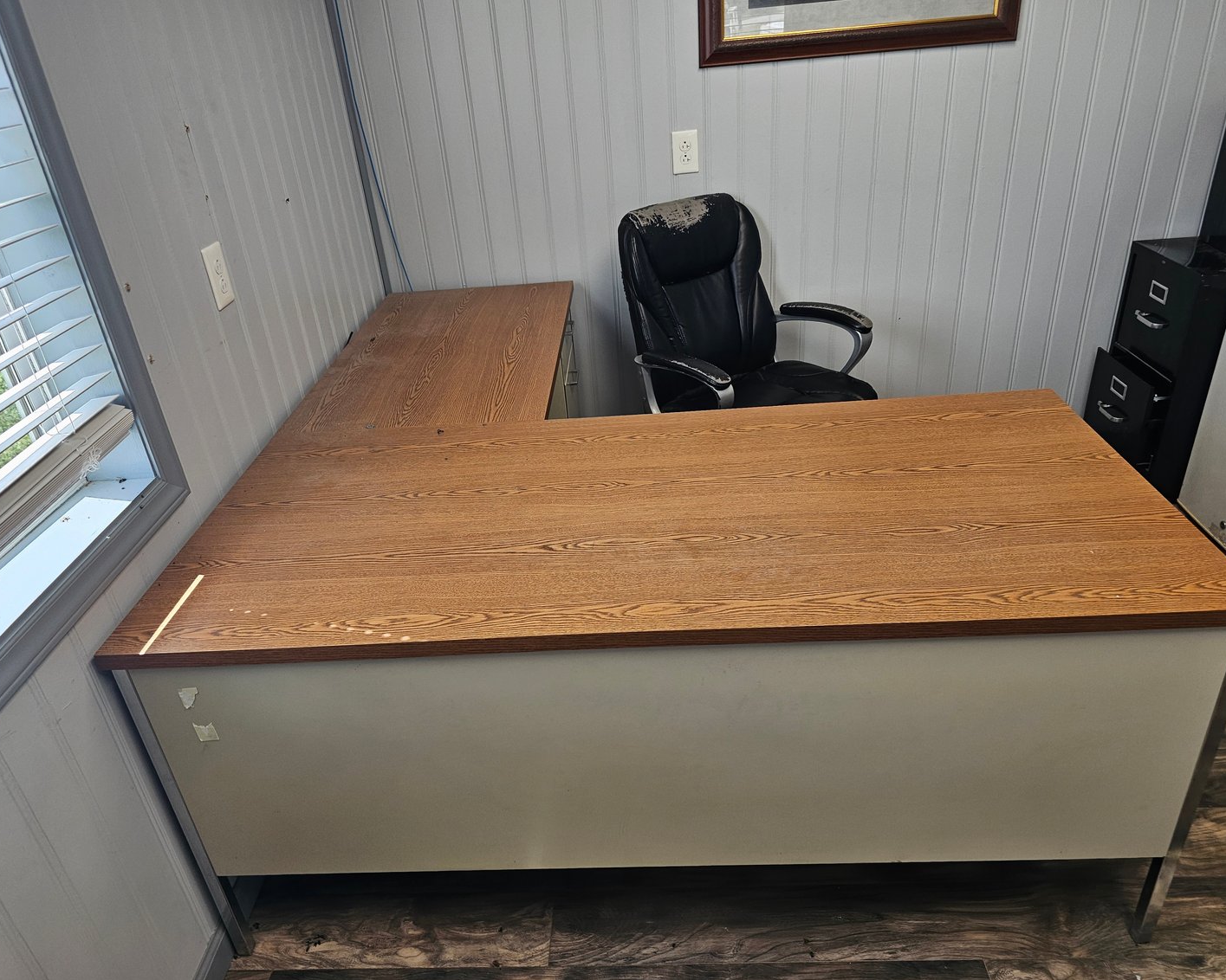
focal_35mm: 24
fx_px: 871
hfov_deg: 70.3
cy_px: 490
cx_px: 615
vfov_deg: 58.8
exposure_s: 1/120
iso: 64
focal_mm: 6.3
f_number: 1.7
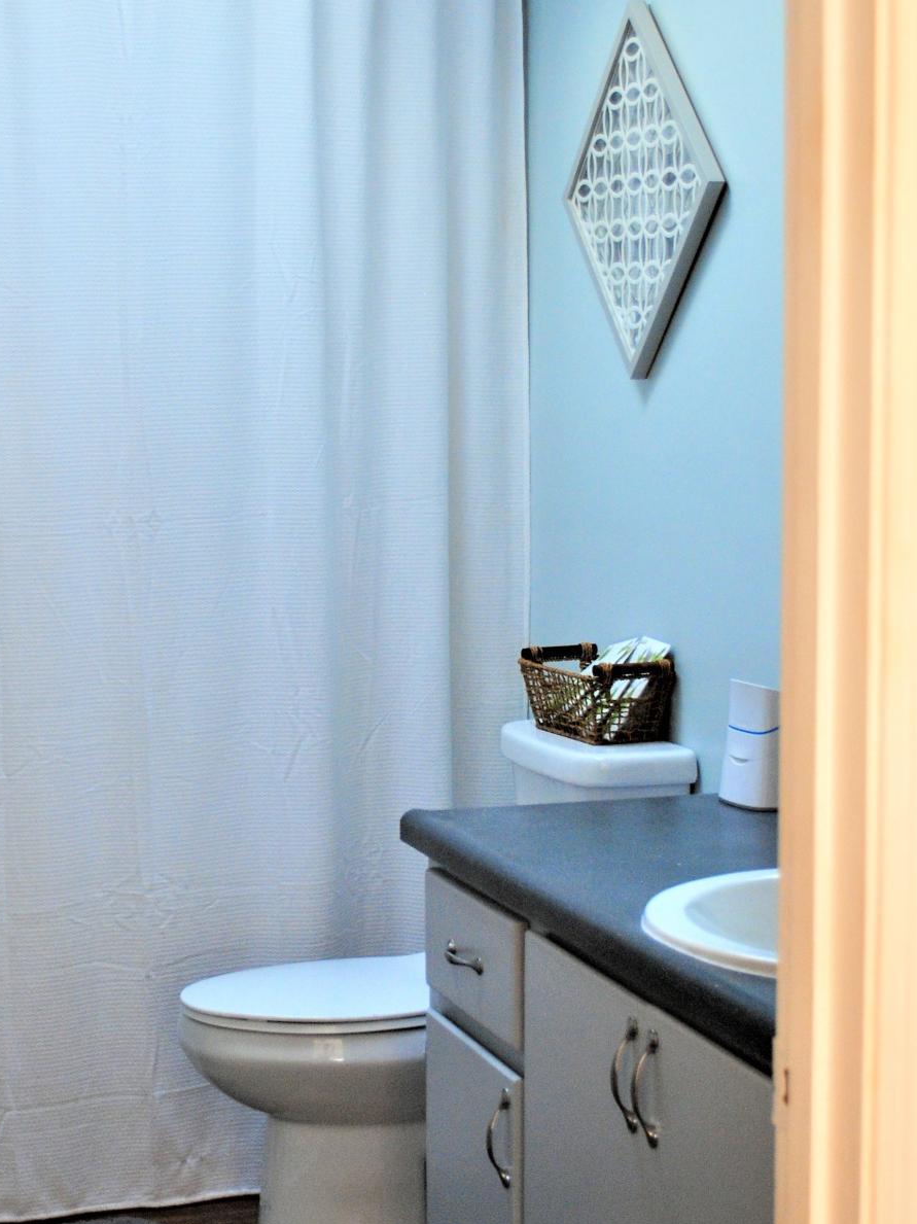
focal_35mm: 68
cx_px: 297
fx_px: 2403
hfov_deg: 21.5
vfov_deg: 28.6
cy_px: 667
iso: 400
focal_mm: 28
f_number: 4.5
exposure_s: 1/20
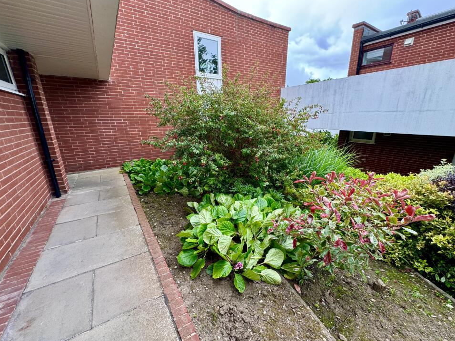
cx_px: 237
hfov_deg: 98.1
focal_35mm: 15
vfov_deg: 81.7
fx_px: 197
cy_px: 176
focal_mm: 2.22
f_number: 2.2
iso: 40
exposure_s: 1/174
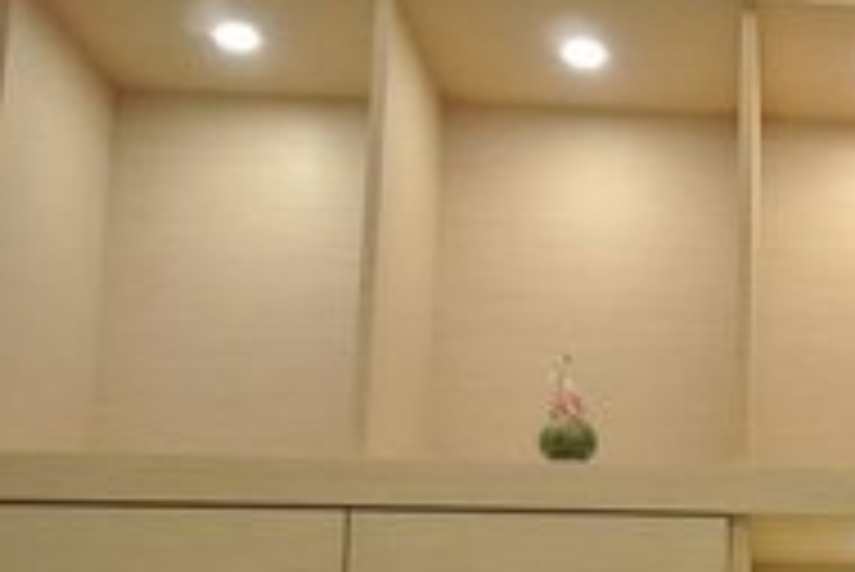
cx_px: 1089
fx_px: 1687
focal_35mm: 71
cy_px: 640
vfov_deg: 18.4
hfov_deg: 24.9
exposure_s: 1/60
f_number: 3.5
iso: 640
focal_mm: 10
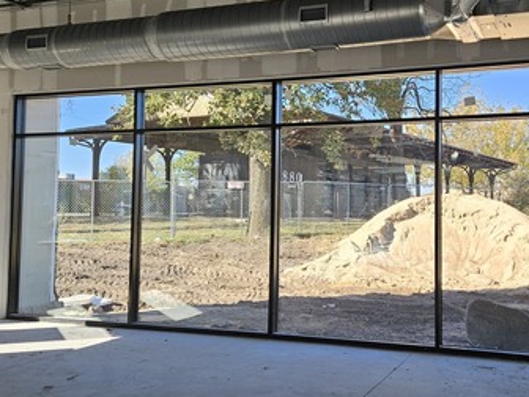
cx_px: 376
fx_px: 596
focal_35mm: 39
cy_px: 184
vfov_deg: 36.8
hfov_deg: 46.6
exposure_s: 1/719
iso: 80
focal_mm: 5.4
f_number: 1.8
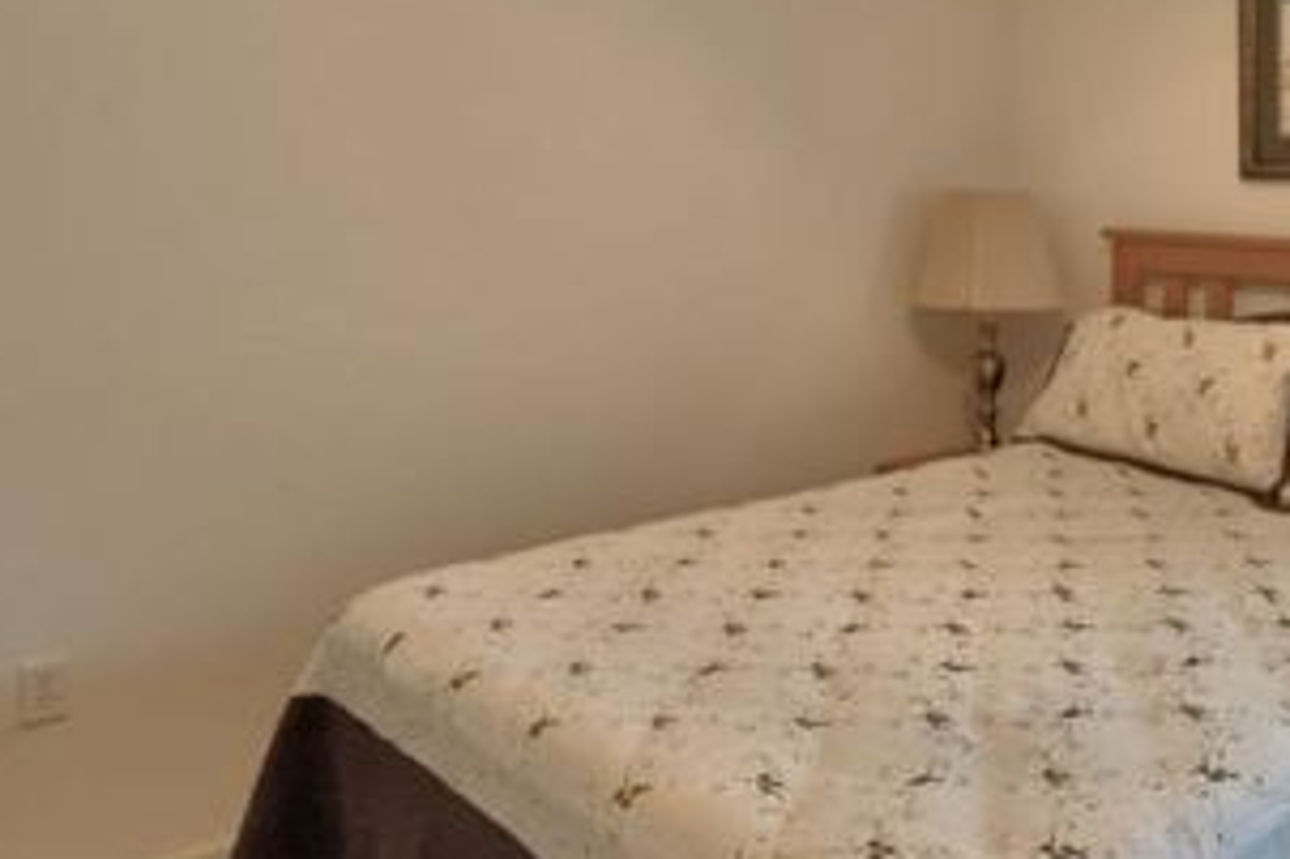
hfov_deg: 51.1
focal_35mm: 35
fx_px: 1253
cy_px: 194
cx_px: 1032
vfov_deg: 36.7
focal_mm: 10
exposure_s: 1/80
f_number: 4.5
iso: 400
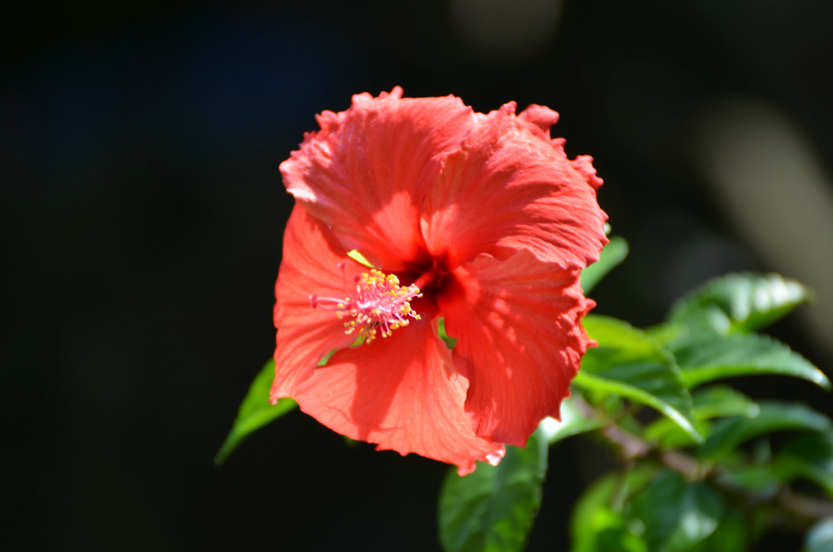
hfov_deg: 5.5
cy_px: 276
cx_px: 416
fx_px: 8660
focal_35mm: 375
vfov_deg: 3.7
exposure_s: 1/250
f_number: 5.6
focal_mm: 250
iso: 100
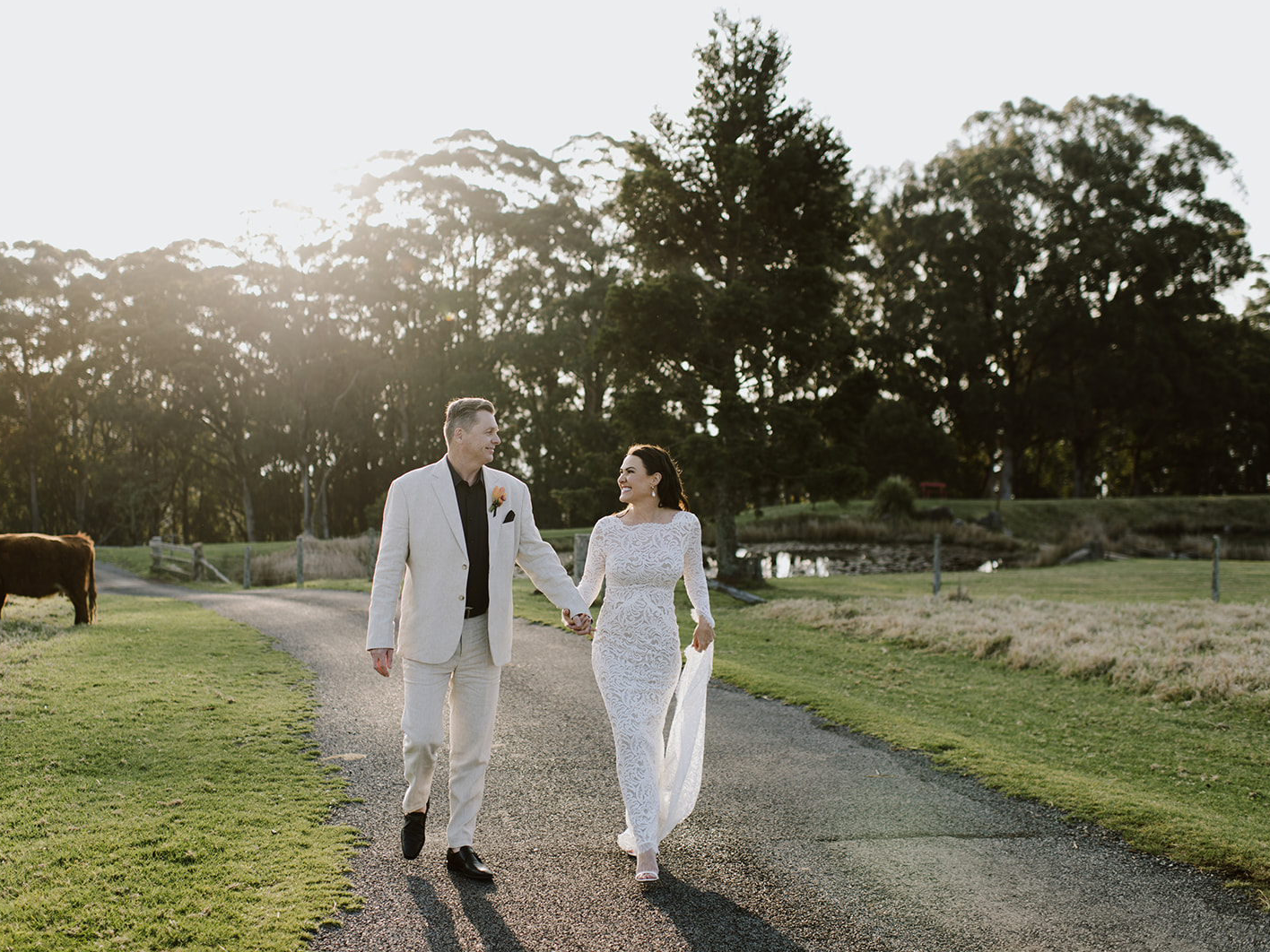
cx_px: 577
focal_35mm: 38
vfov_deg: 37.7
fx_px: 1394
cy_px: 476
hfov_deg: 48.9
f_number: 2
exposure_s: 1/640
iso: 50
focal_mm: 35
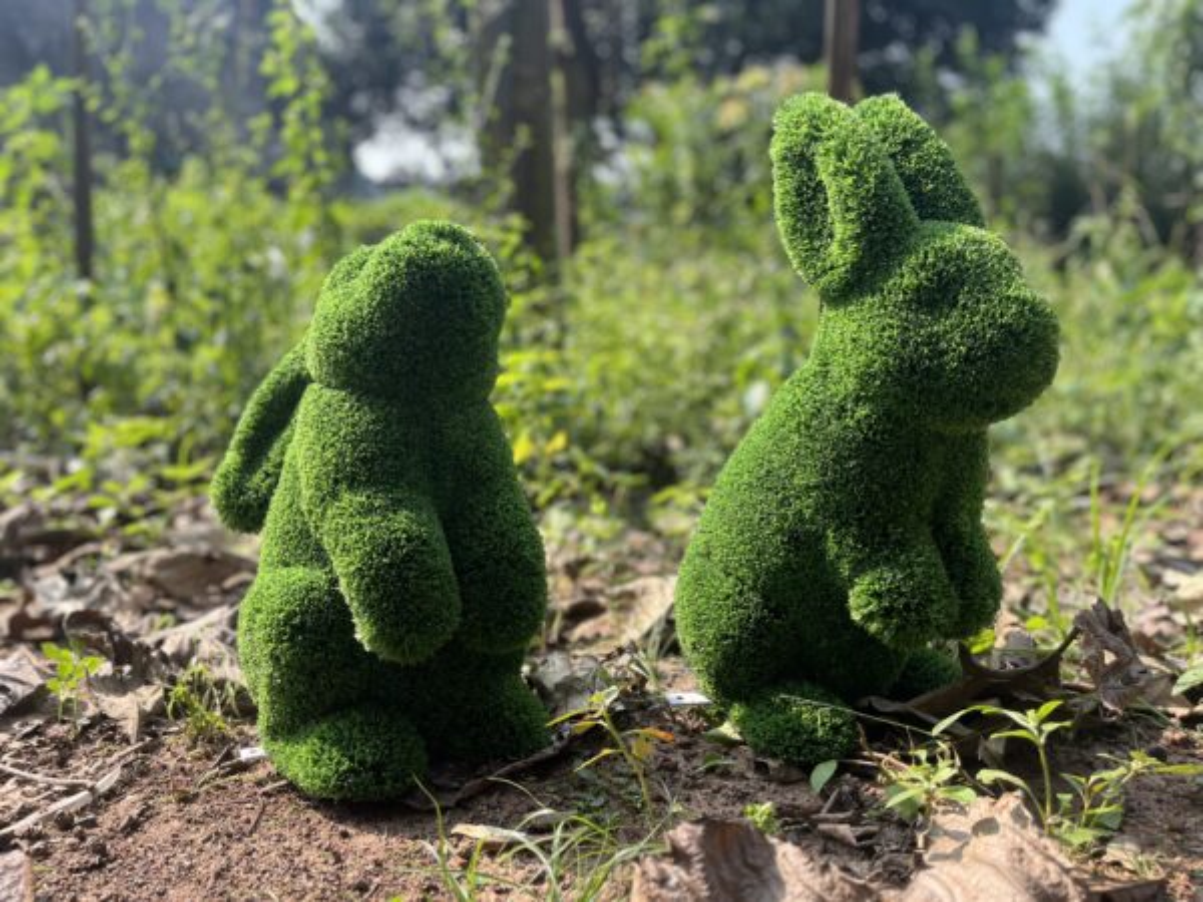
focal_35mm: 26
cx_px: 602
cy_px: 451
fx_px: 904
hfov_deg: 67.3
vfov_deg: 53.1
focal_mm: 5.1
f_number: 1.6
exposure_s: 1/804
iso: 50
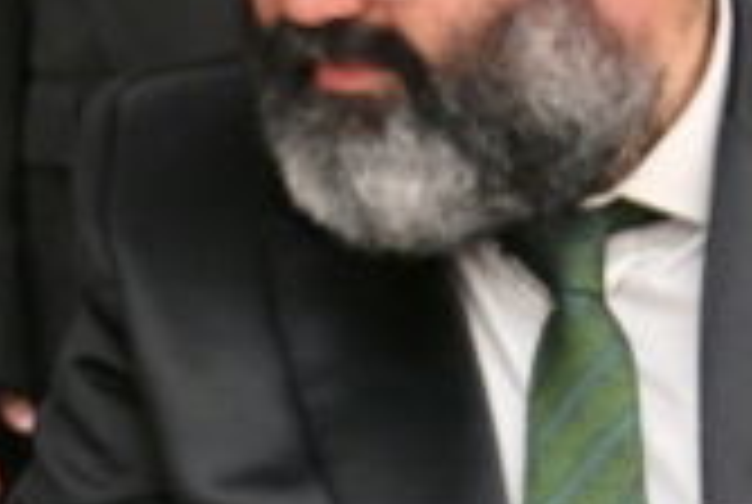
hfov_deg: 9.2
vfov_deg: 6.4
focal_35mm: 214
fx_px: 4478
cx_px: -531
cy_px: 160
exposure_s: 1/200
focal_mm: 35
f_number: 4
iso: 320
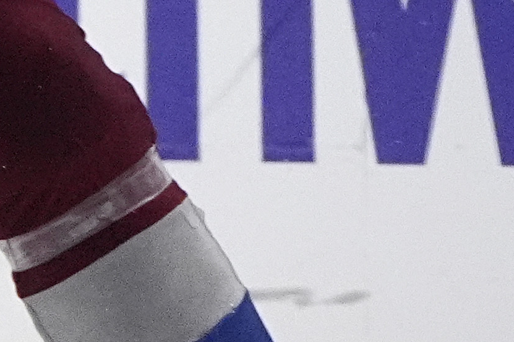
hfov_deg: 0.6
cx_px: -1196
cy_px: -94
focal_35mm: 3611
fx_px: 51553
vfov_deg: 0.4
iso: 6400
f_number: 6.7
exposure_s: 1/1250
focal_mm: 500
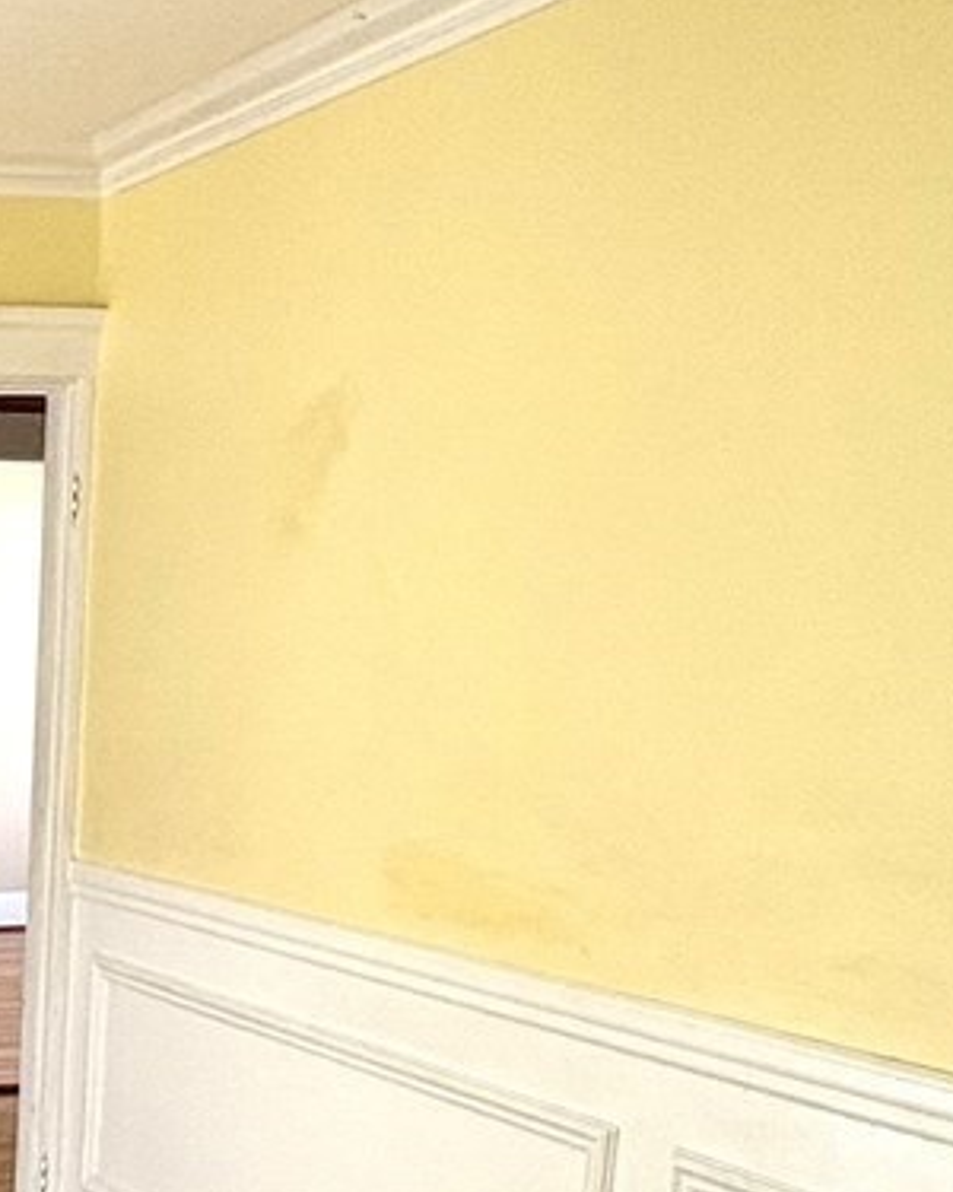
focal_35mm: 56
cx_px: -375
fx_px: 1974
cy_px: 1062
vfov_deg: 32.0
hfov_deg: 23.2
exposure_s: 1/99
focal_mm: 2.22
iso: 125
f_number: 2.2
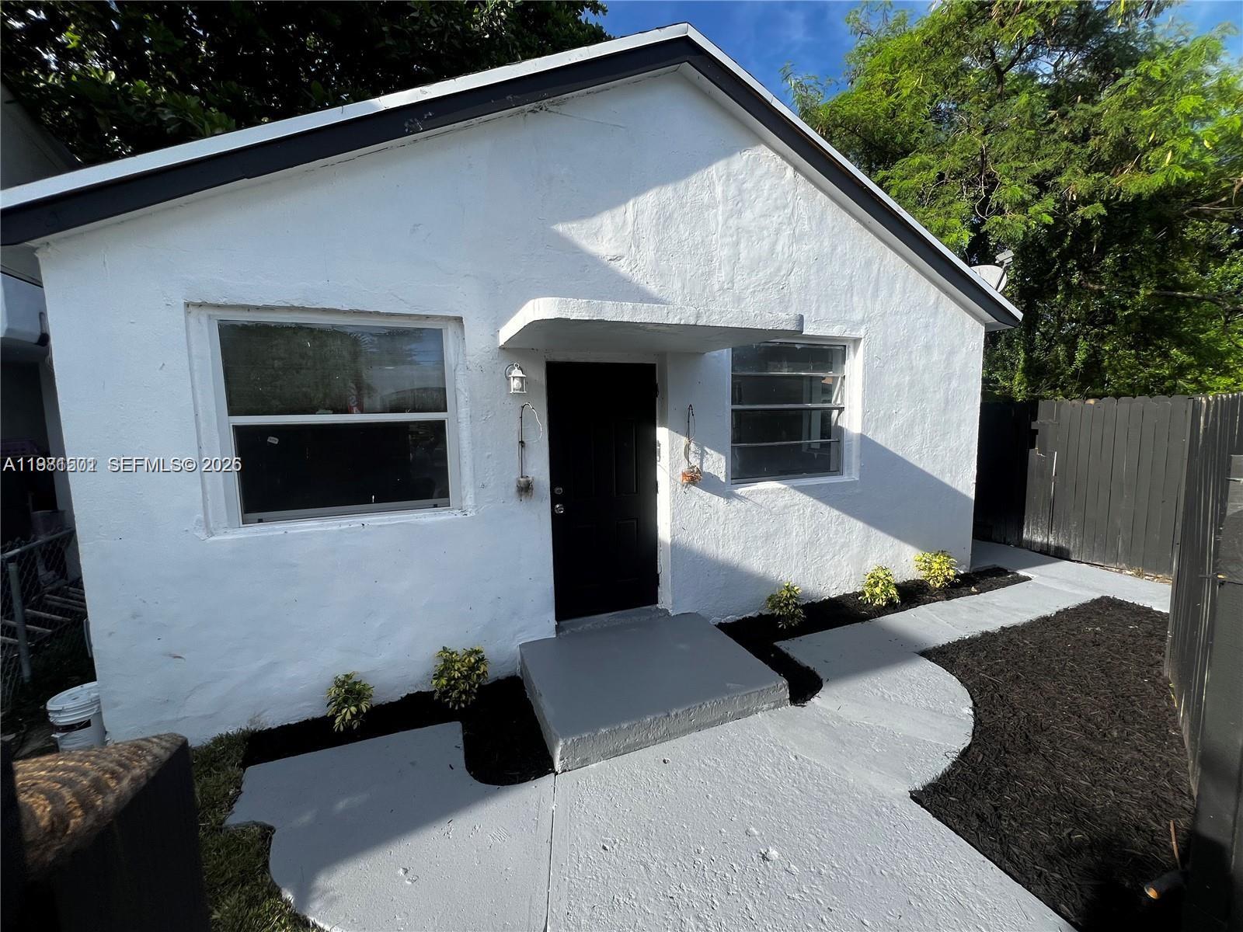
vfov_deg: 89.9
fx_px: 467
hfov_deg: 106.2
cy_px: 466
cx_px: 622
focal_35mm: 13
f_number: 1.8
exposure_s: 1/1004
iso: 32
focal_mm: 1.57
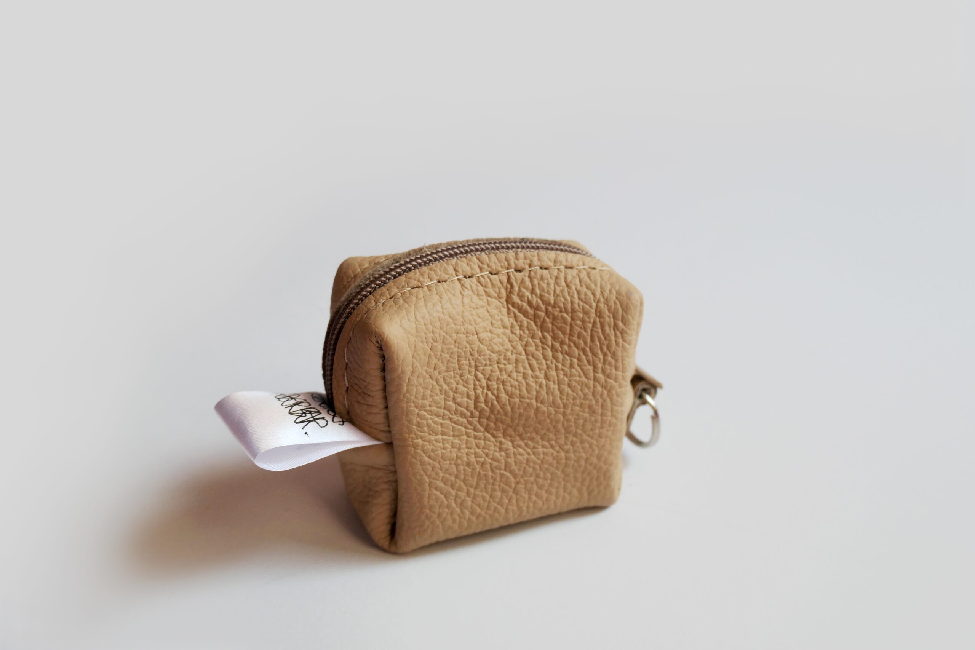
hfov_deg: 65.5
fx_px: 758
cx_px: 488
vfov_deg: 46.4
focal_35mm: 28
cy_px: 325
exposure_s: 1/320
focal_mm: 10.3
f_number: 3.5
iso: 200
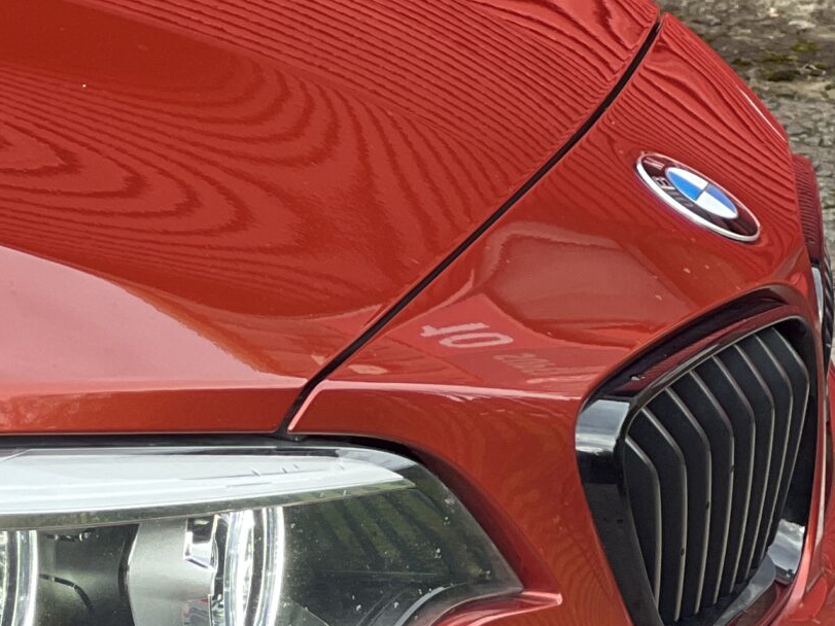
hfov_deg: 8.1
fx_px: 5861
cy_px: 815
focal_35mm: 243
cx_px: -217
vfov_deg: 6.1
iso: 64
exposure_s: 1/121
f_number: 2.8
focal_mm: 9
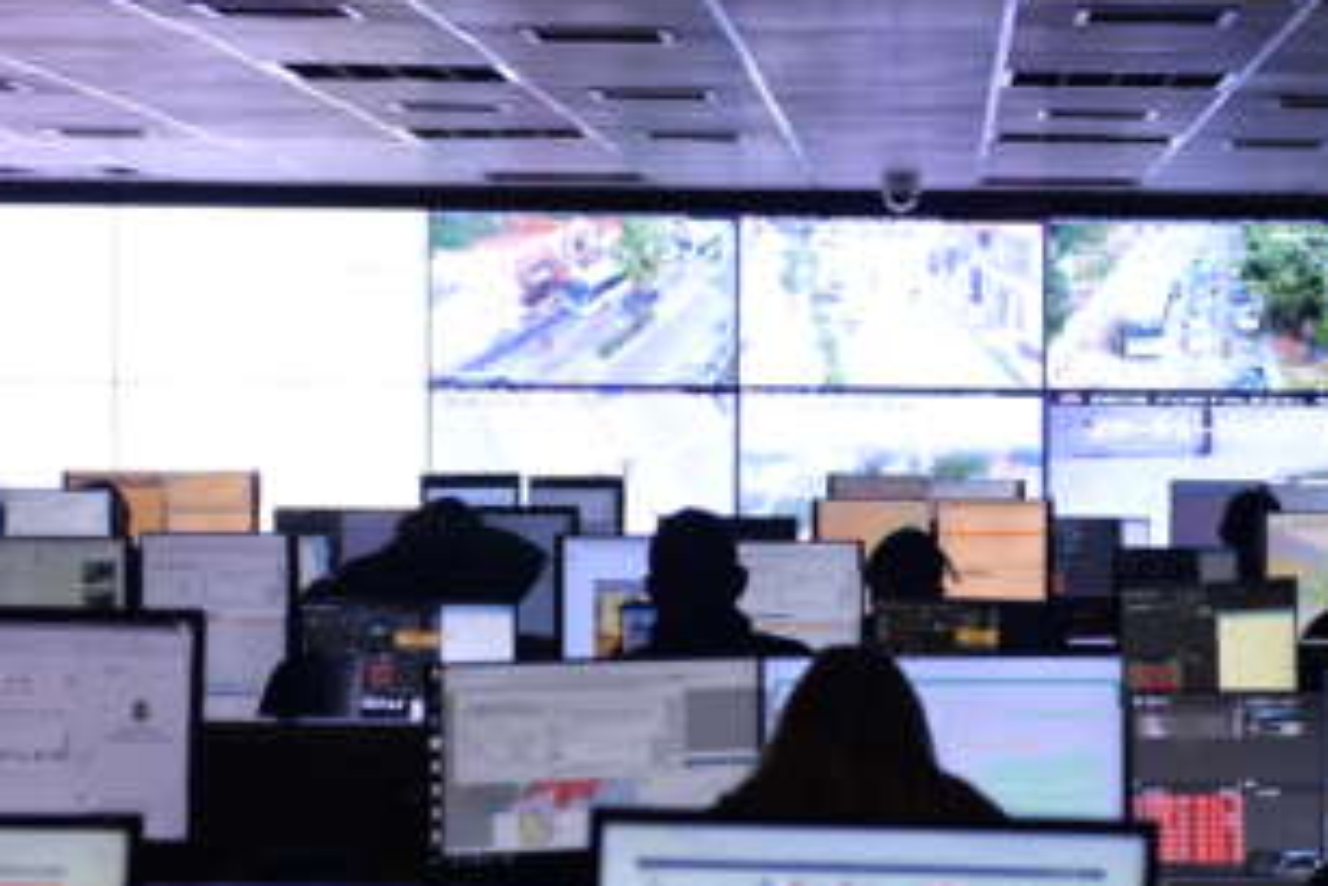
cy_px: 538
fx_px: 4429
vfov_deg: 11.4
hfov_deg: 17.0
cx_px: 969
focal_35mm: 120
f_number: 2.8
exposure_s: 1/160
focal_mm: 48
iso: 1000
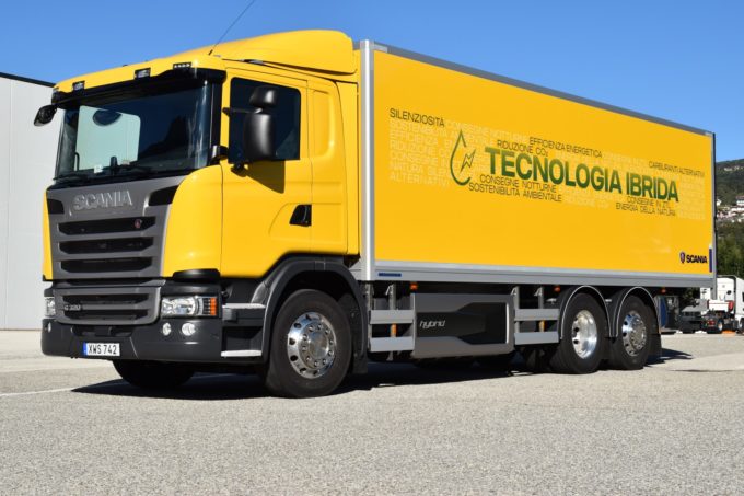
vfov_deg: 25.0
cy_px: 248
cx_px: 372
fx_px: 1116
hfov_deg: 36.9
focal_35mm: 54
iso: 200
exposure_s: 1/400
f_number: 10
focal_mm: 36
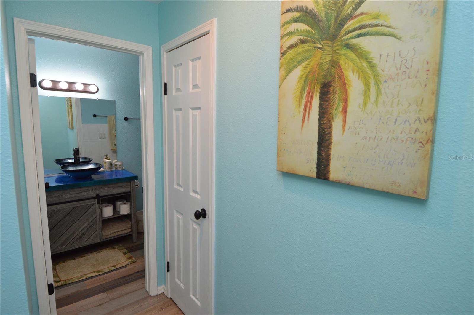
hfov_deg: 90.1
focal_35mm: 18
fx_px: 237
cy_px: 158
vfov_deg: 67.3
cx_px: 237
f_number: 4.5
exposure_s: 1/80
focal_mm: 12
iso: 400
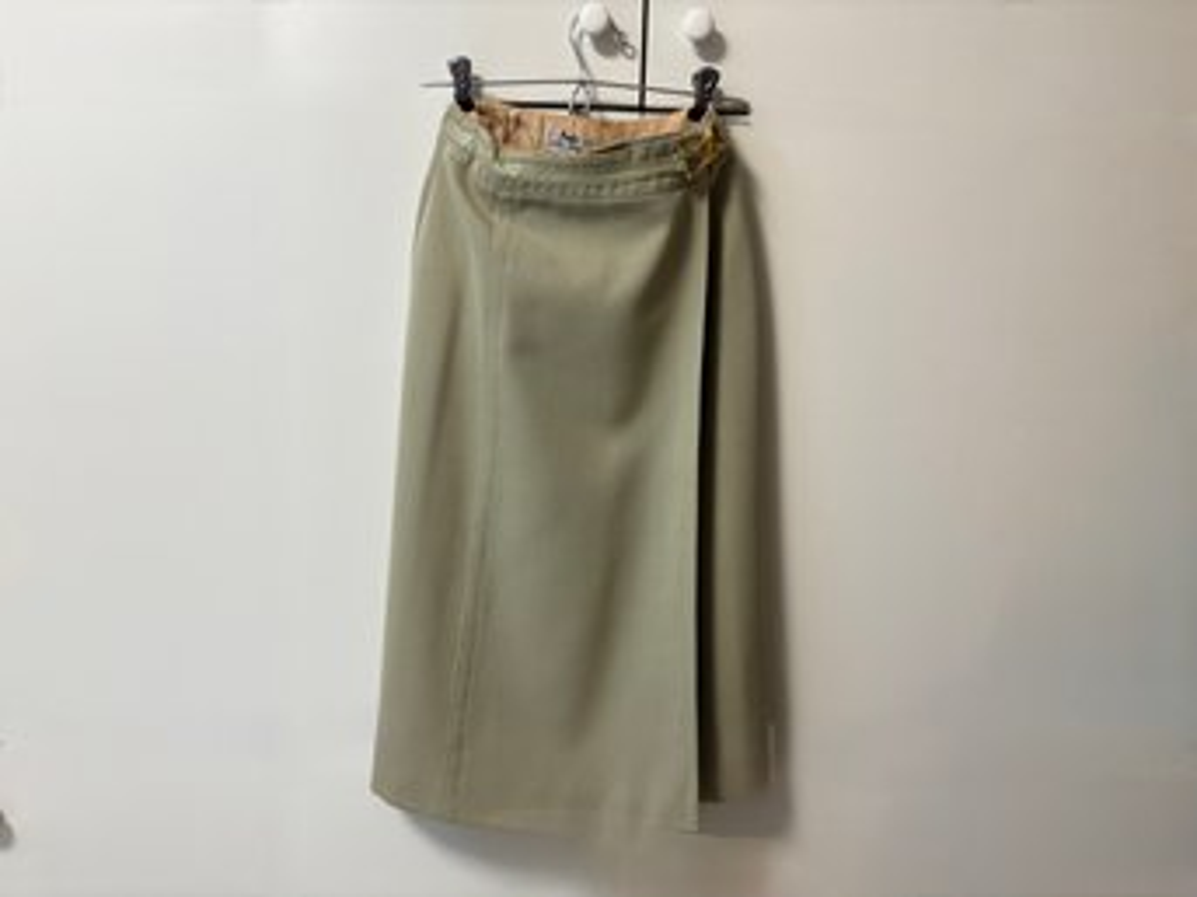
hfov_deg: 67.3
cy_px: 448
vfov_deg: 53.0
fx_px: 899
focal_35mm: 26
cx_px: 598
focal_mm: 5.96
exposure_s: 1/60
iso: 80
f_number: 1.6
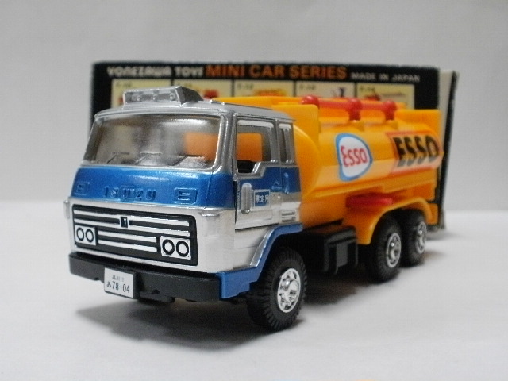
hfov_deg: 42.9
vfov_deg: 32.9
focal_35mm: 44
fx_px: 646
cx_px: 254
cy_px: 190
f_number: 4
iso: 400
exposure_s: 1/20
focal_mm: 7.7
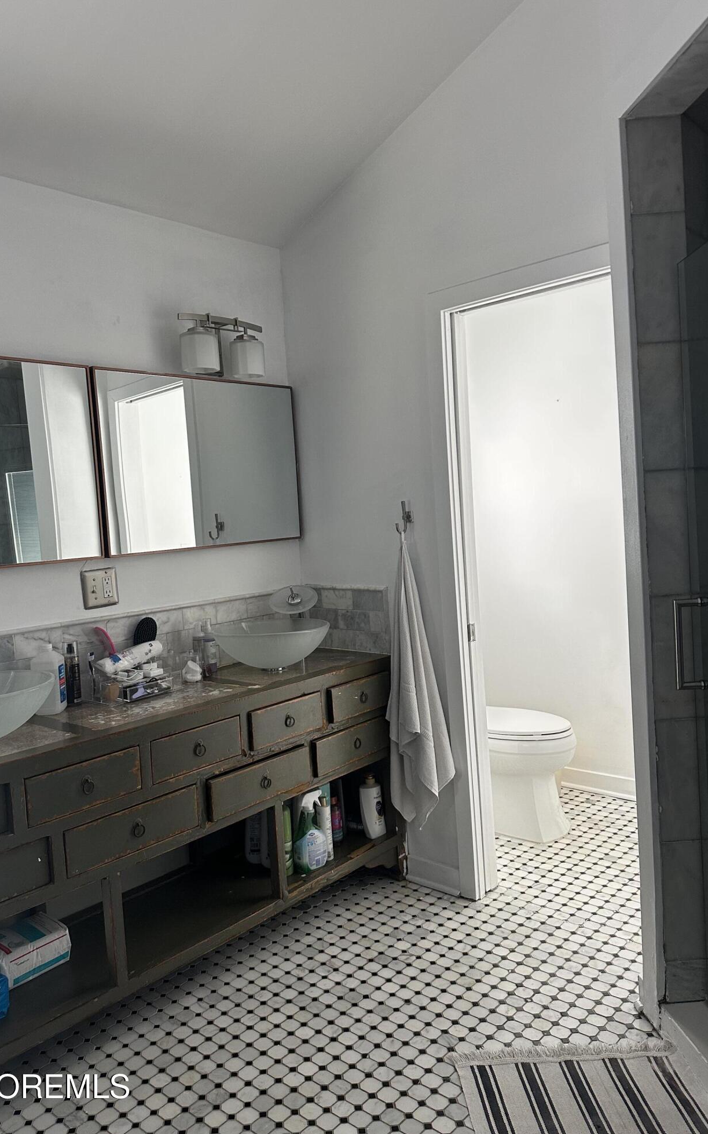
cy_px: 560
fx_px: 803
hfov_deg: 47.4
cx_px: 294
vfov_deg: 70.4
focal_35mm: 26
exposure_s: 1/121
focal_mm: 6.86
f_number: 1.78
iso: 200
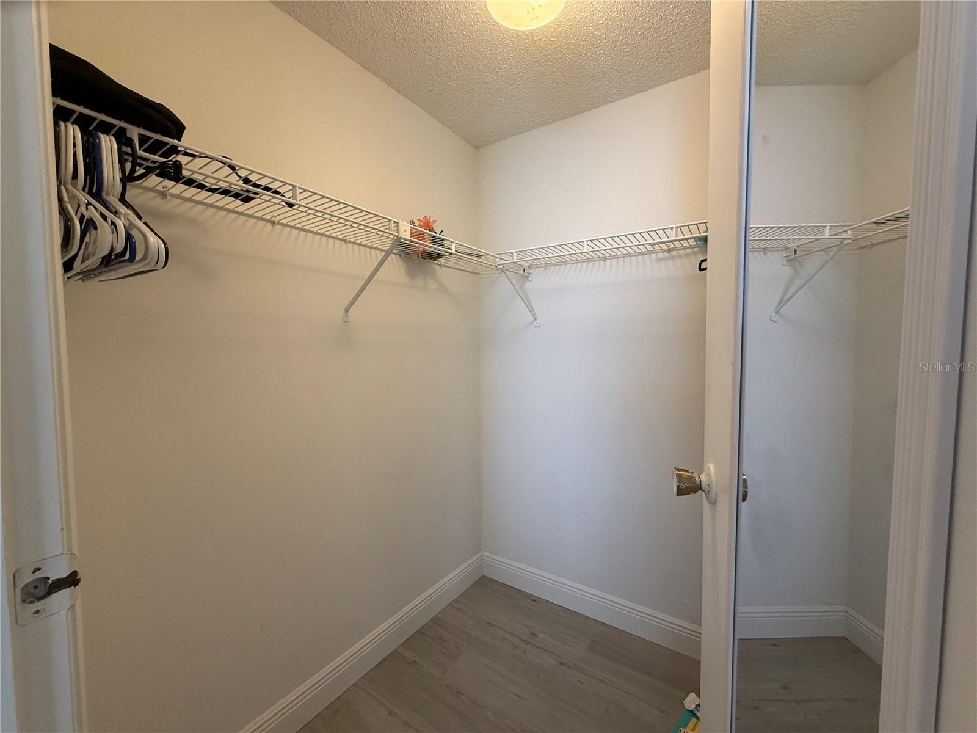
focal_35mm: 14
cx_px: 488
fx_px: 395
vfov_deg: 85.7
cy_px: 366
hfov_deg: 102.1
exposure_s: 1/120
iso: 320
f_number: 2.2
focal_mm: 2.22
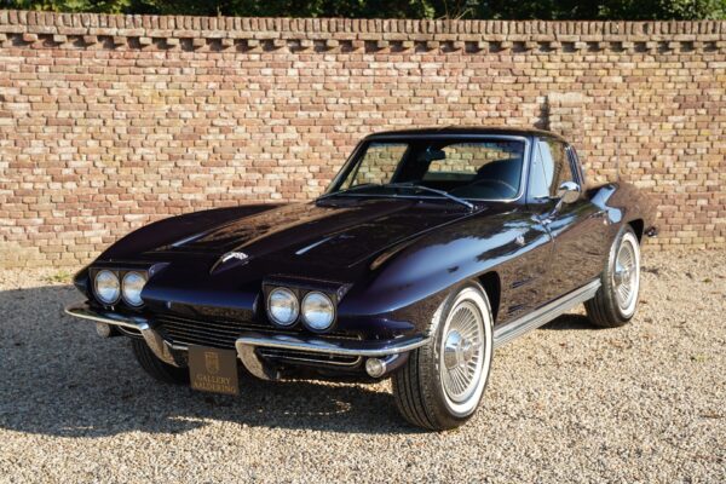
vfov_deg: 28.5
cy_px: 242
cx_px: 363
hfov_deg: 41.8
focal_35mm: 47
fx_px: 952
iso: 100
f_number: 5.6
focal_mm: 47.2
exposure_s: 1/80
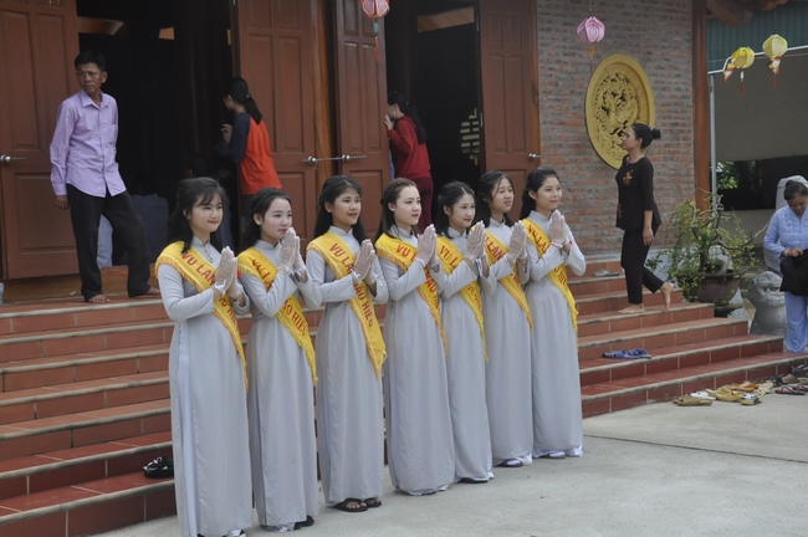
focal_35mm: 63
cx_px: 404
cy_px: 268
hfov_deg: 31.9
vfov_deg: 21.5
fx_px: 1413
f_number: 8
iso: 800
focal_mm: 42
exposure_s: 1/640
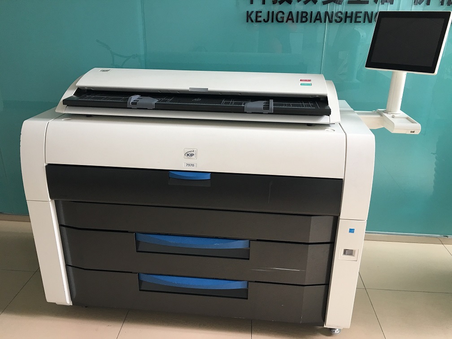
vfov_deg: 48.2
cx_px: 226
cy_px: 170
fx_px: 379
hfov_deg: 61.7
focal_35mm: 29
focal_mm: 4.15
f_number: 2.2
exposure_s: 1/33
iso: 50
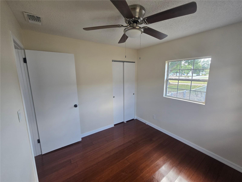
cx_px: 121
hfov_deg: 106.2
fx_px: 91
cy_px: 91
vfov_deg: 89.9
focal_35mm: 13
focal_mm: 2.2
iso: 125
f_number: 2.2
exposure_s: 1/60
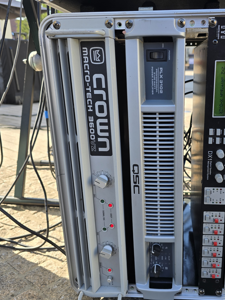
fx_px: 269
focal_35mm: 31
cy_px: 152
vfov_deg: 58.4
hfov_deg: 44.2
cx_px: 164
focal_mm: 6.3
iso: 12
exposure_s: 1/197
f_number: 1.7
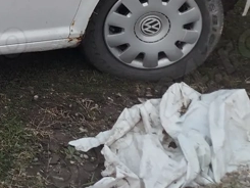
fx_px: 708
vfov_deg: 13.7
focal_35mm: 98
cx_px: -203
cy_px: -134
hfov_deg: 16.6
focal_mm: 5.31
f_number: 1.7
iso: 50
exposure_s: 1/163
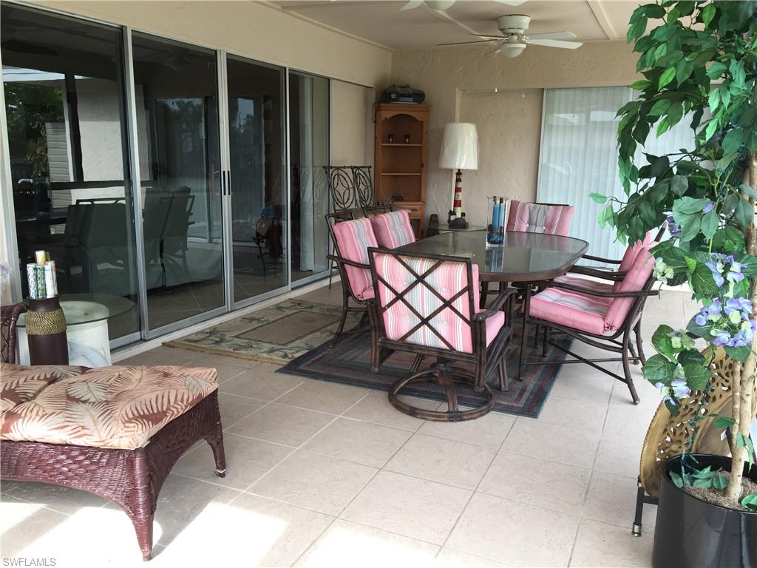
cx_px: 378
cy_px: 284
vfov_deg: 48.2
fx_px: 634
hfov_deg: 61.7
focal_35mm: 29
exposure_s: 1/120
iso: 50
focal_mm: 4.15
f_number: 2.2
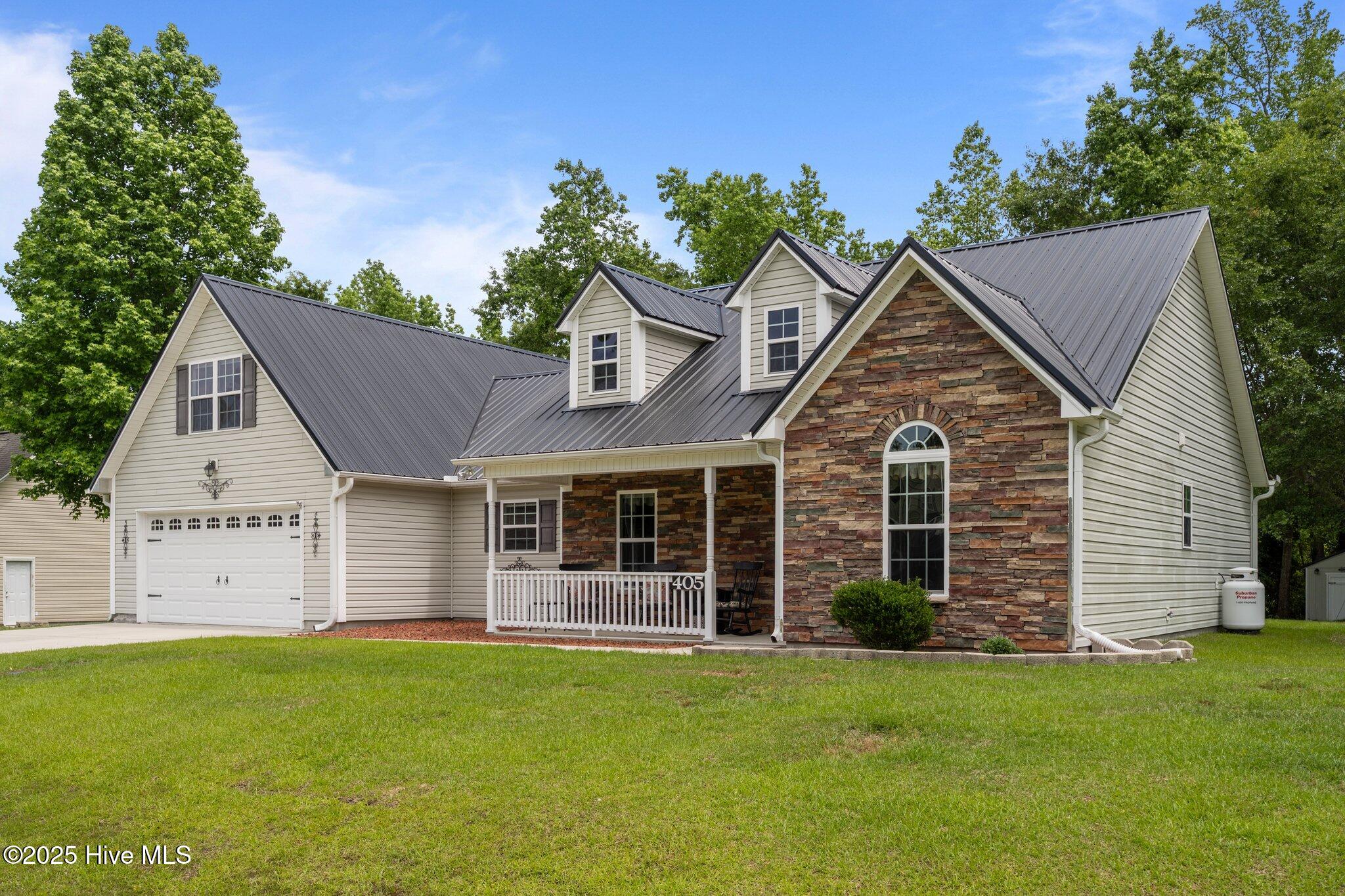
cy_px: 448
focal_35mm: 30
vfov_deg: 43.6
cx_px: 672
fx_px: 1121
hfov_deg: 61.9
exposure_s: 1/320
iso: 64
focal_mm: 30
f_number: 7.1
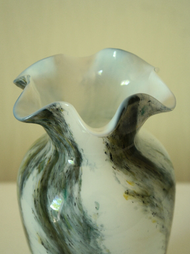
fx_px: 549
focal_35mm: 75
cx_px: 95
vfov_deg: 26.0
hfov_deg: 19.6
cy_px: 134
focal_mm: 45
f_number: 5.6
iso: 400
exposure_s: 1/30
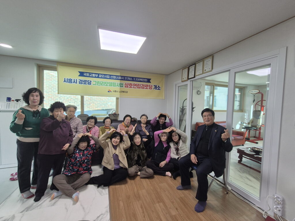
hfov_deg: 106.2
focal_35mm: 13
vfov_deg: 89.9
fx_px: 111
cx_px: 148
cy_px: 110
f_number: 2.2
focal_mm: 2.2
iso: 100
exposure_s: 1/60
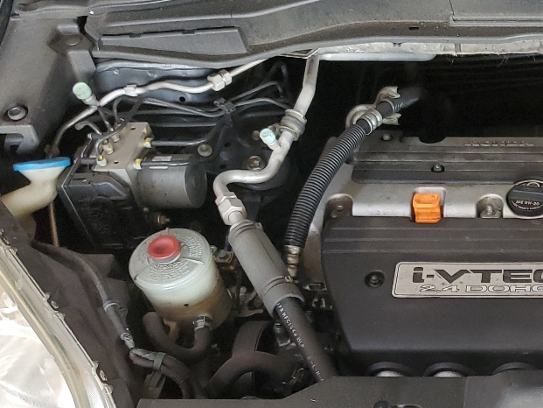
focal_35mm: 67
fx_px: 1051
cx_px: 616
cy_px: 348
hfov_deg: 26.4
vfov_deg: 21.6
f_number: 1.5
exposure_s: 1/60.2
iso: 94
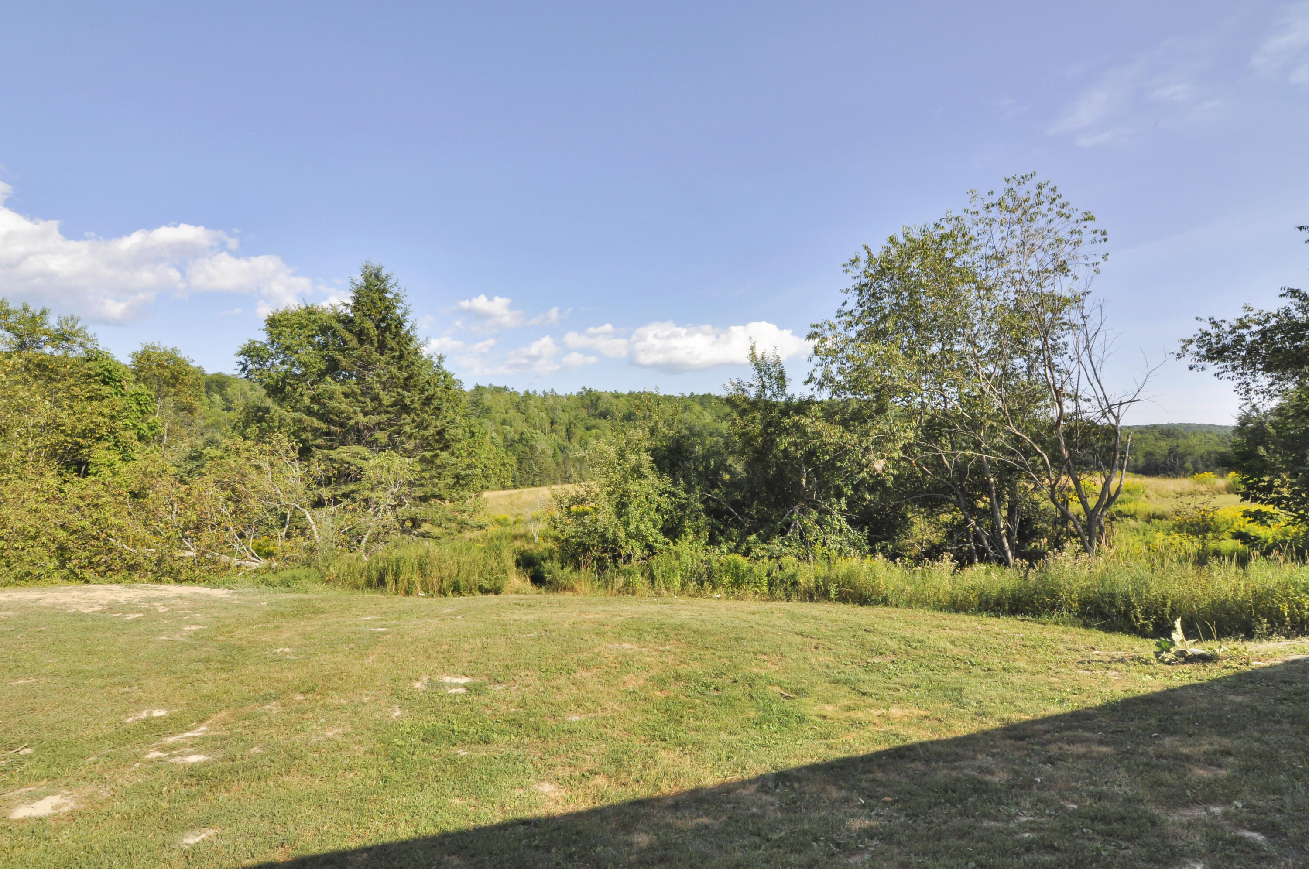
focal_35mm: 16
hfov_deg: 95.1
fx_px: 599
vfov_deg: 71.9
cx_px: 654
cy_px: 434
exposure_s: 1/200
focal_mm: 11
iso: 320
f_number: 16
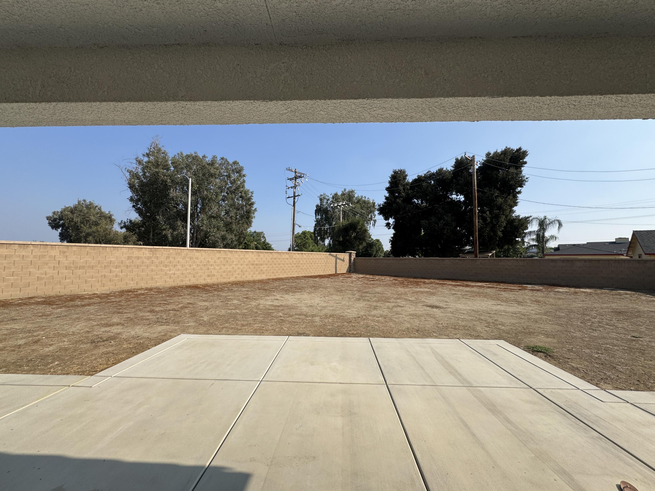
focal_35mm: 14
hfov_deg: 102.1
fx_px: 265
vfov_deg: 85.7
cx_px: 328
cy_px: 246
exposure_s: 1/1976
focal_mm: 2.22
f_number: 2.2
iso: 50
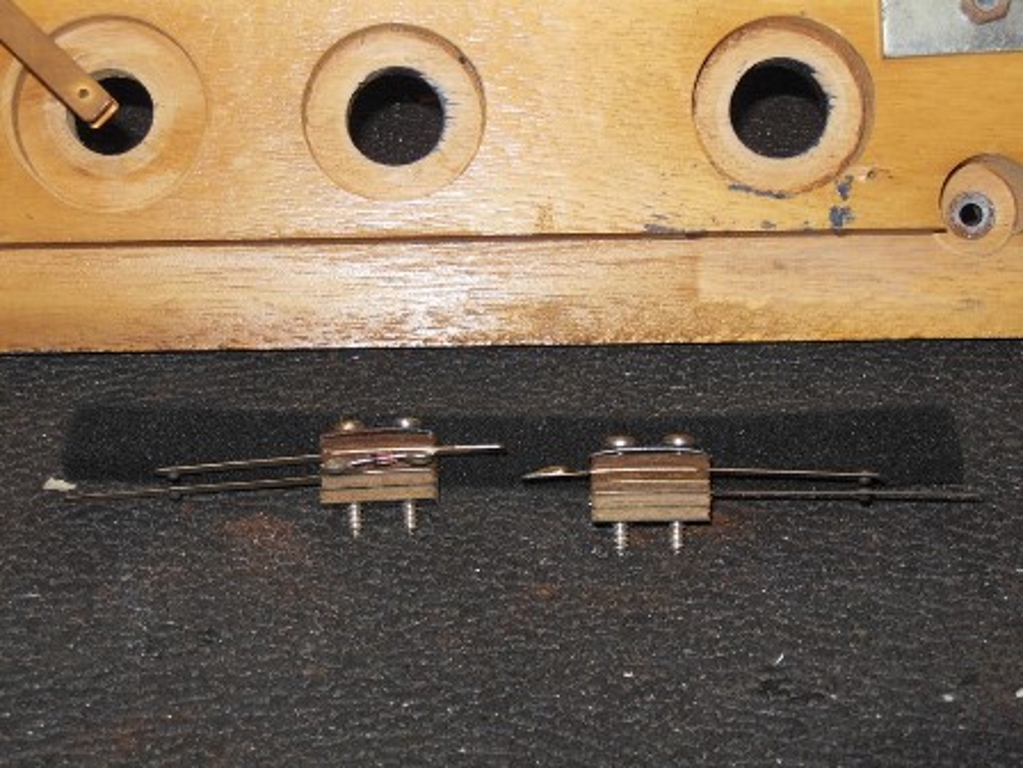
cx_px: 512
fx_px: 1685
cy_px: 384
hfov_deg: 33.8
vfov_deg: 25.7
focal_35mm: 57
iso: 125
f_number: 4.1
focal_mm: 10.2
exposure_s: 1/60
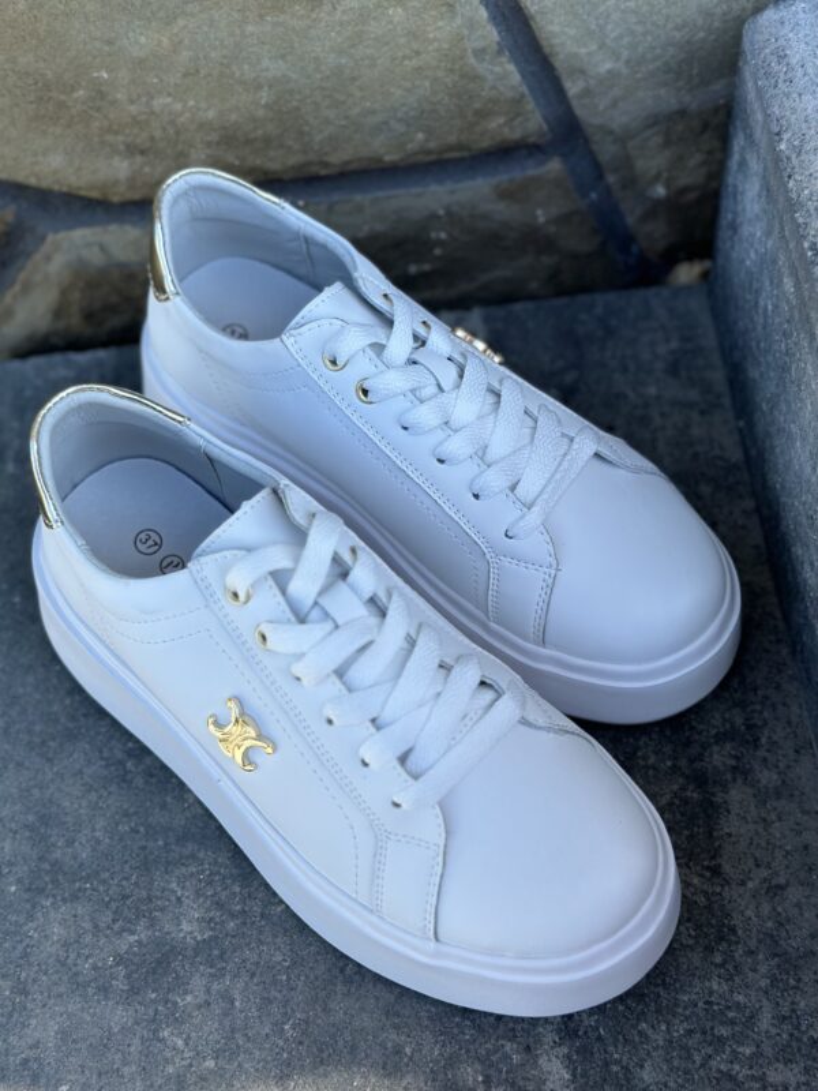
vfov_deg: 39.7
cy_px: 546
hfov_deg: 30.3
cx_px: 409
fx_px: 1512
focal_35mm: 48
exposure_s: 1/1157
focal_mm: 6.86
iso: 80
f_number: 1.78
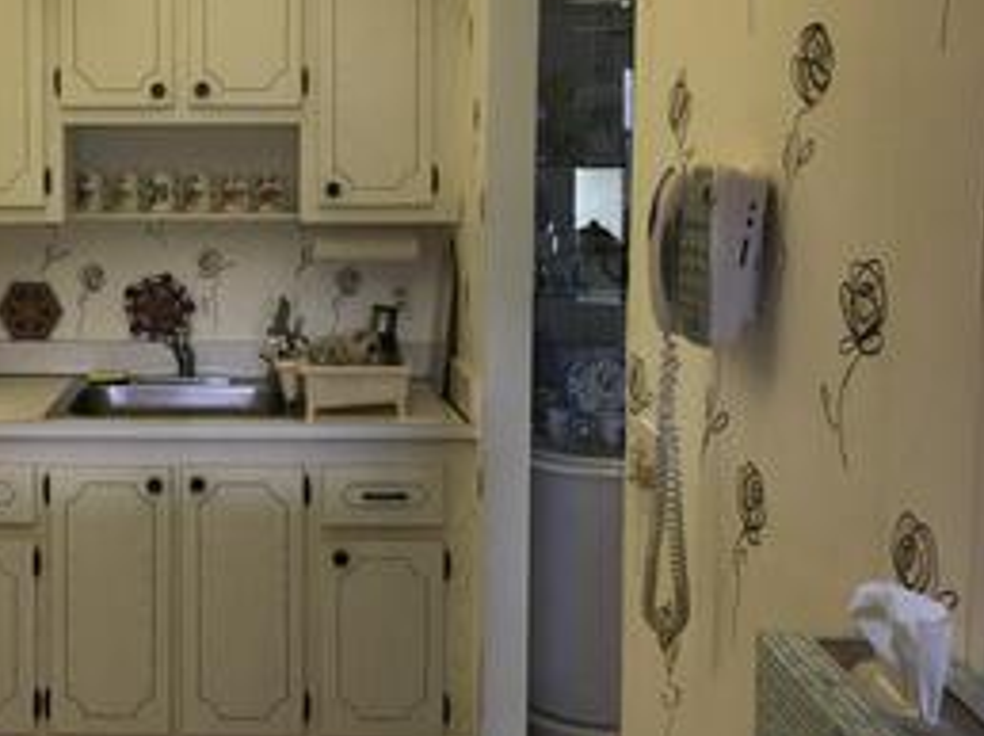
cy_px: 263
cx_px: 229
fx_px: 1278
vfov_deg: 31.9
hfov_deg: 40.7
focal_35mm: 45
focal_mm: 4.15
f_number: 2.2
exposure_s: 1/30
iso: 25
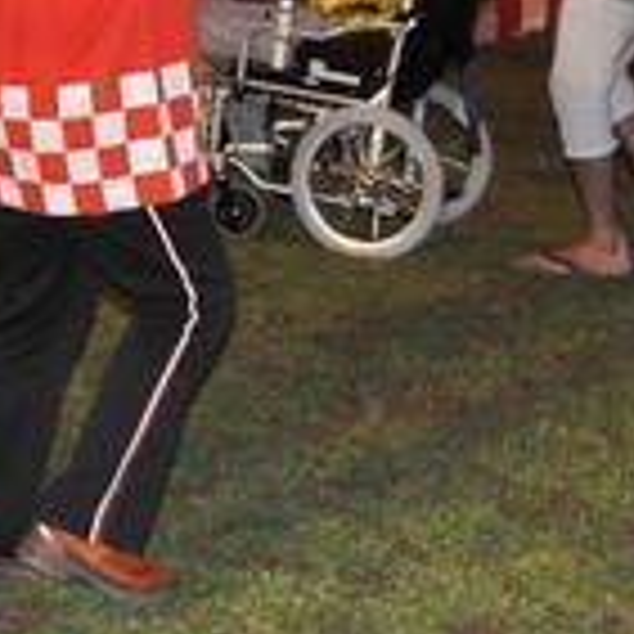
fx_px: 2922
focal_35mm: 141
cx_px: 49
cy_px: -115
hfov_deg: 12.3
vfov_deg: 12.1
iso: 1600
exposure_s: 1/60
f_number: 5
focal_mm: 26
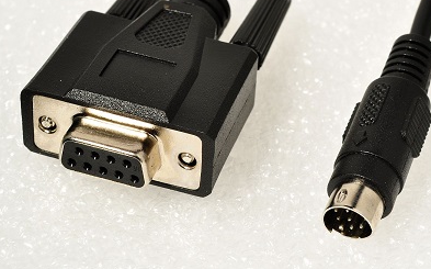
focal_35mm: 112
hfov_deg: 18.6
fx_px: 1315
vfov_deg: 11.7
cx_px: 253
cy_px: 88
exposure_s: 1/6
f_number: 14
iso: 200
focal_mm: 50
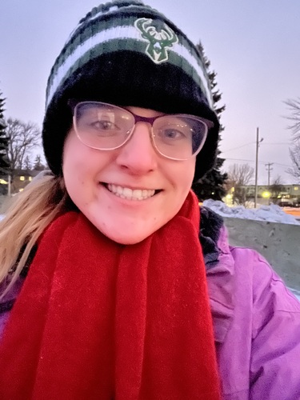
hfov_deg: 46.8
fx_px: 347
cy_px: 200
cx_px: 150
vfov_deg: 60.0
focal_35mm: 30
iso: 6400
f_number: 2.2
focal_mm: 2.71
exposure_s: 1/15
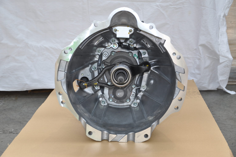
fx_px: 471
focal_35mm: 72
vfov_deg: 18.9
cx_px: 118
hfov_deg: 28.1
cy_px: 78
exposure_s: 1/40
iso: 200
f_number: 4.8
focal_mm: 48
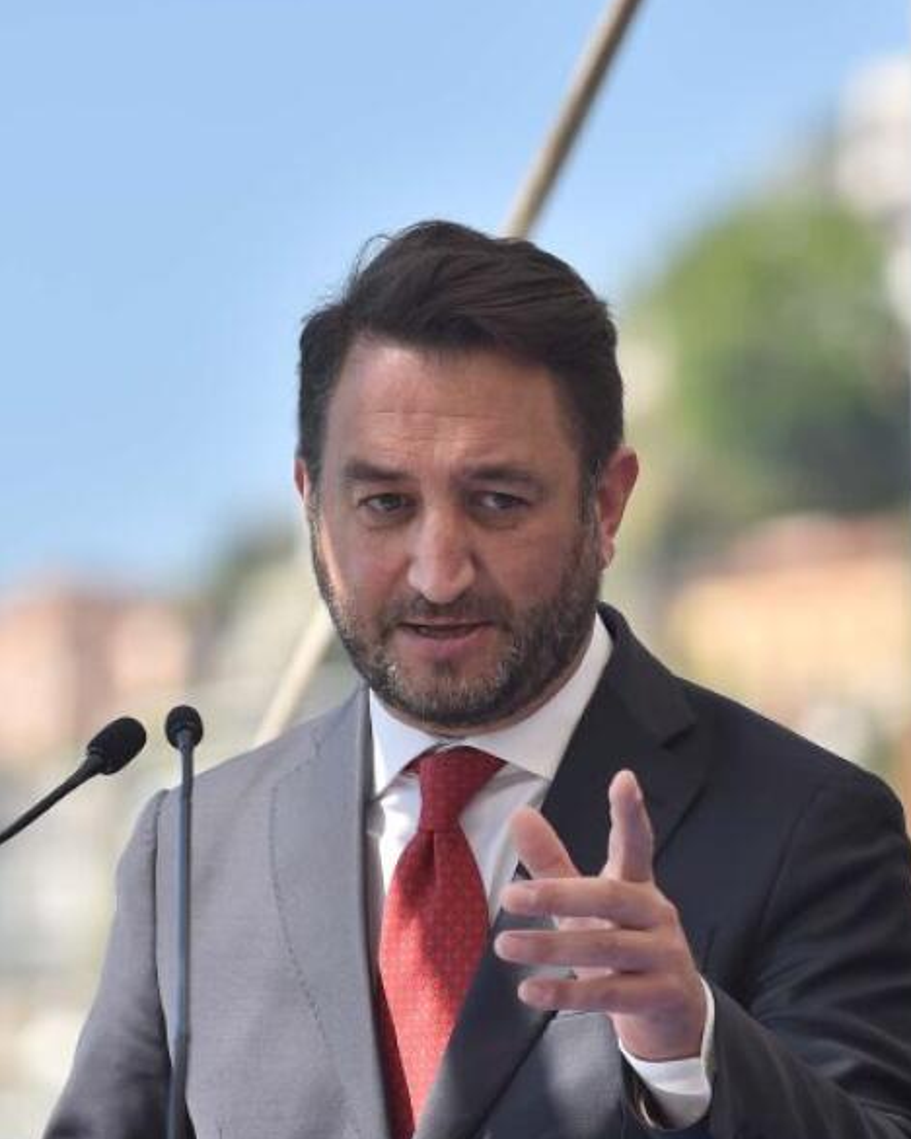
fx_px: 10380
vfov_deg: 6.3
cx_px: 450
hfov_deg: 5.0
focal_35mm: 308
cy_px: 739
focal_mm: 160
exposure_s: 1/640
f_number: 5
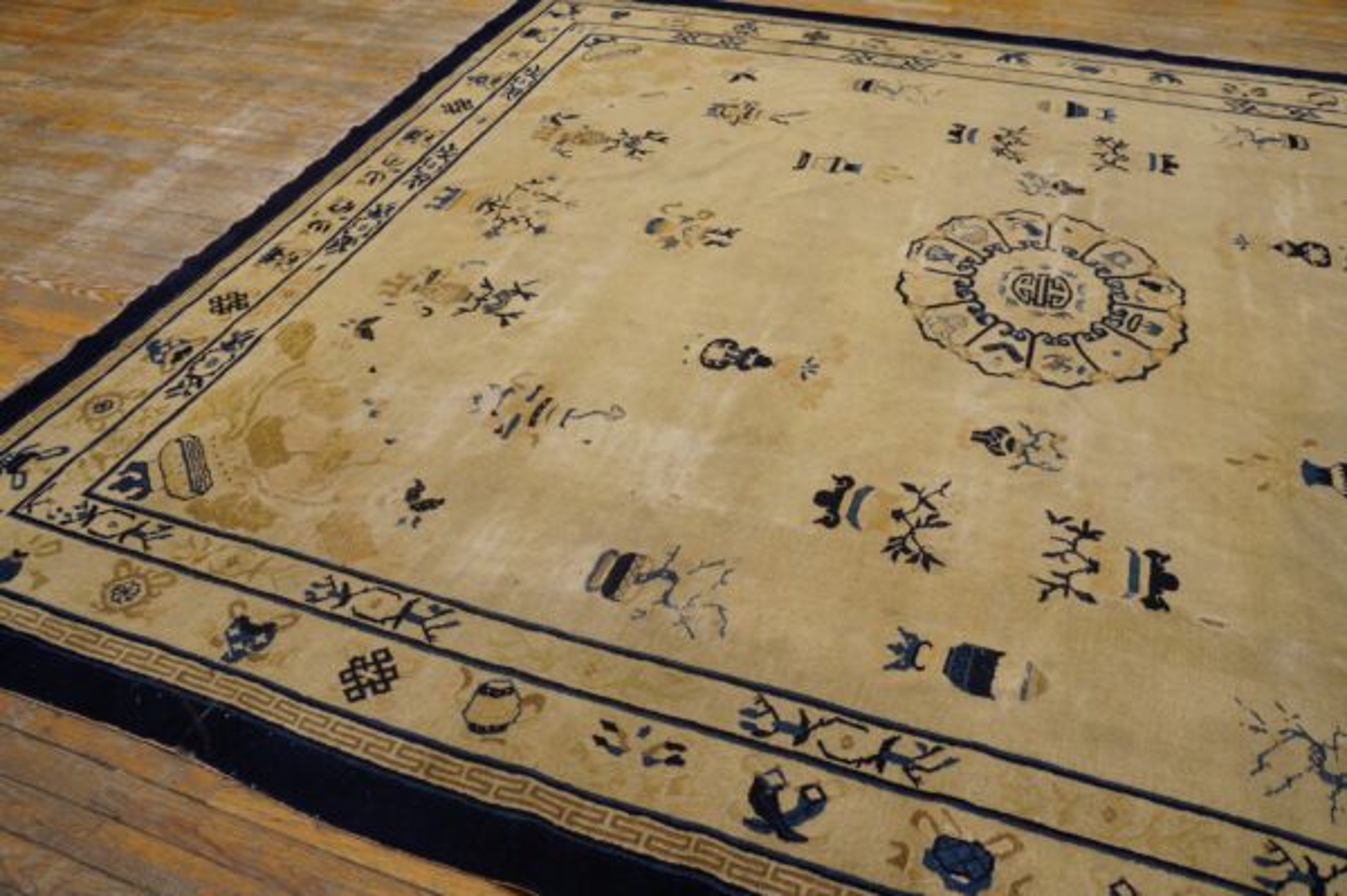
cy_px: 448
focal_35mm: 27
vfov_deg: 47.9
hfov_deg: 67.4
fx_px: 1009
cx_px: 674
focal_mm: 18
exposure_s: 1/60
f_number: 4
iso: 640
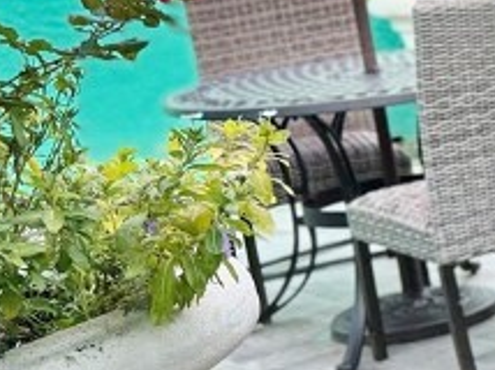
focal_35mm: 115
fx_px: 1643
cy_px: 111
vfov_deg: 12.8
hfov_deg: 14.2
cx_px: 1006
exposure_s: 1/563
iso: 100
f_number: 1.78
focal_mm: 6.76
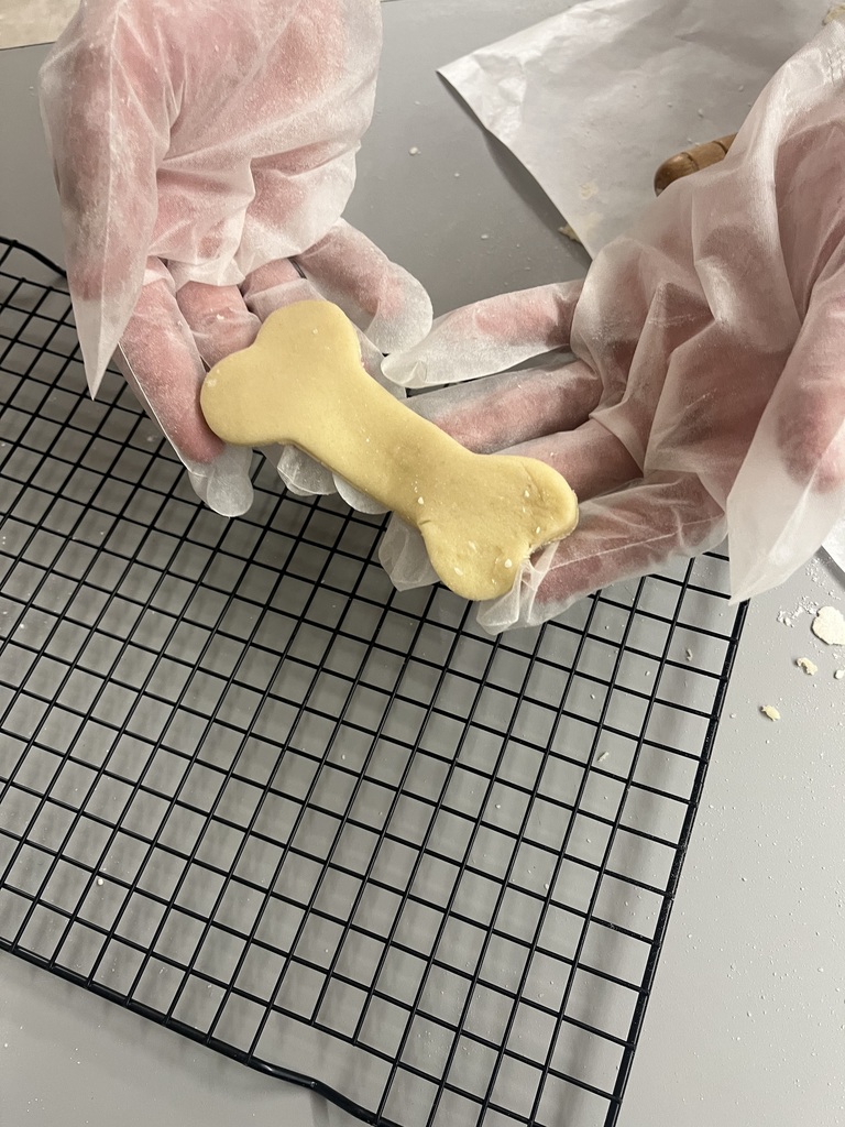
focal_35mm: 26
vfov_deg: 67.3
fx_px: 846
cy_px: 564
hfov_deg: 53.1
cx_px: 422
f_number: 1.6
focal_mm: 5.1
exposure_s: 1/60
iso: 160
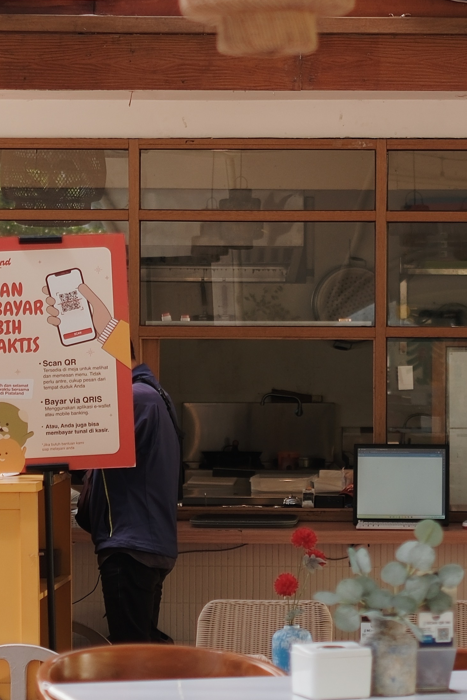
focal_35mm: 150
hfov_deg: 9.1
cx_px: 357
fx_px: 2919
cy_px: 287
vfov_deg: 13.7
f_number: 1.4
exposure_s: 1/250
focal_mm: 35
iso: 80
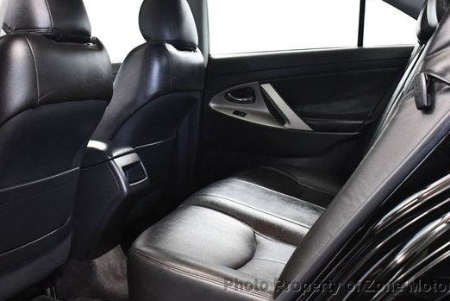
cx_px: 214
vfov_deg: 27.5
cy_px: 117
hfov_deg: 40.3
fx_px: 613
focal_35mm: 49
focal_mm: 20
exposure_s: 1/80
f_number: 3.8
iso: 3200
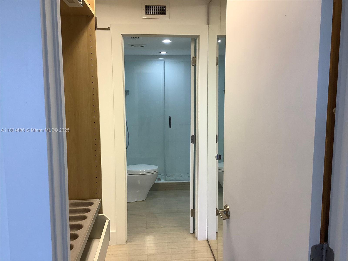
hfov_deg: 58.4
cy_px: 130
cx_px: 174
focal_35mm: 31
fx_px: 312
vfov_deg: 45.4
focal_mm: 3.3
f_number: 2.4
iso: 64
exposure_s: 1/120
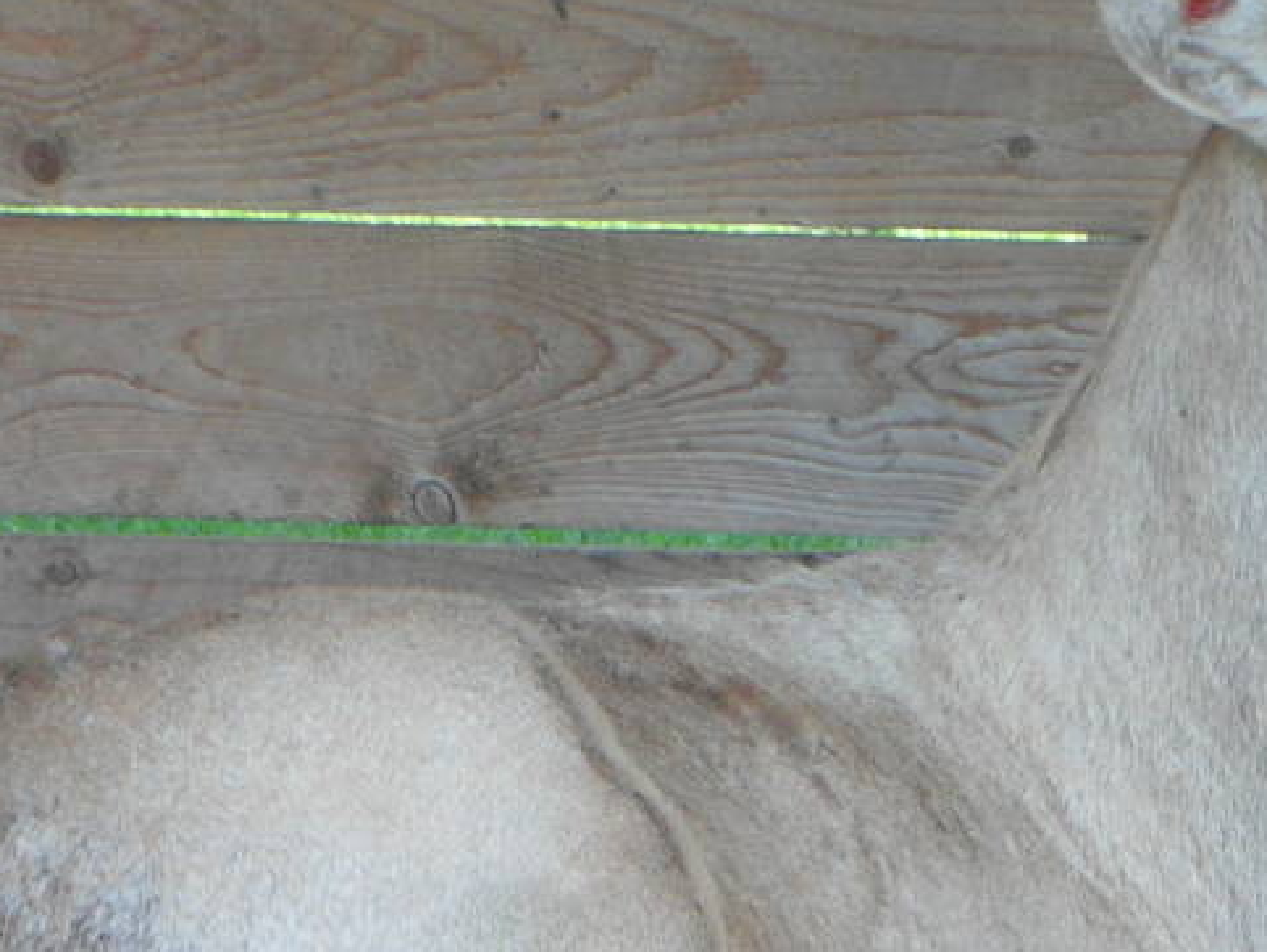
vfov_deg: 1.4
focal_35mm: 1062
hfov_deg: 1.9
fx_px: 38890
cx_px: 791
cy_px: 242
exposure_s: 1/90
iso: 120
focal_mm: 57
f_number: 5.5
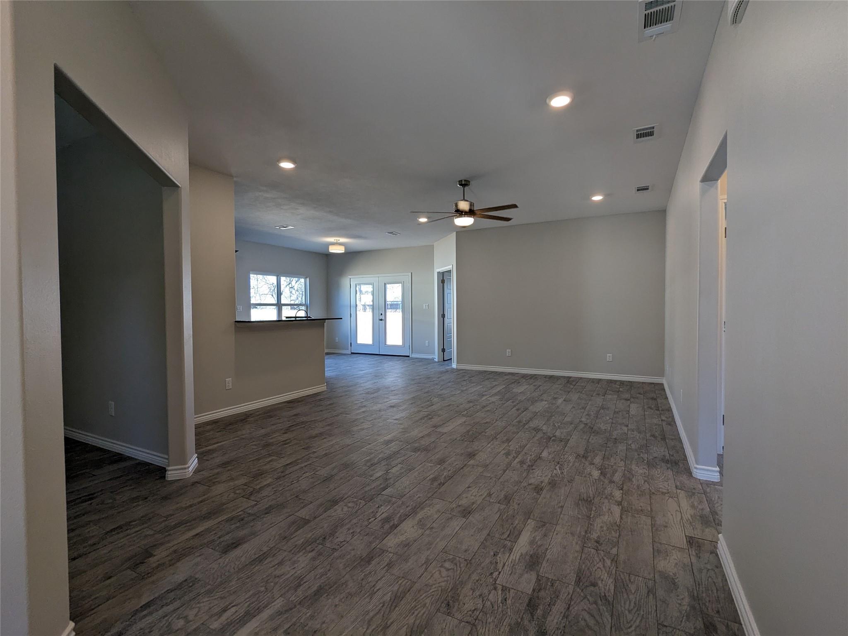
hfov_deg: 94.5
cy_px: 318
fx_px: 392
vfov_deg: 78.1
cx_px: 424
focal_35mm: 16
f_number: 2.2
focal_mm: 2.35
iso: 104
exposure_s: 1/120
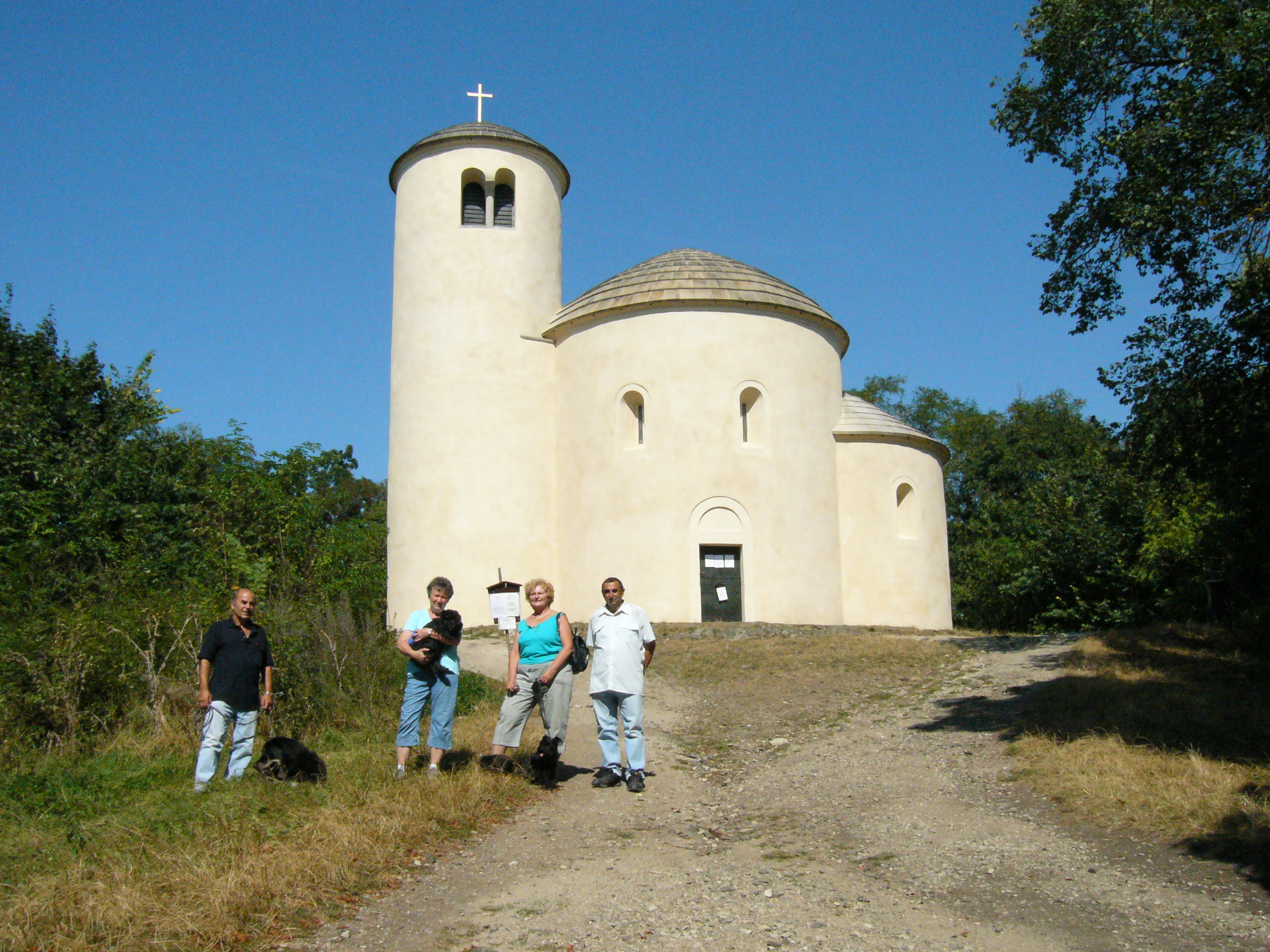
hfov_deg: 52.6
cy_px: 476
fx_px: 1284
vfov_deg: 40.7
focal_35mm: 35
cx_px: 635
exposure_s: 1/2000
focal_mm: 5.8
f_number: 8
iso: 400
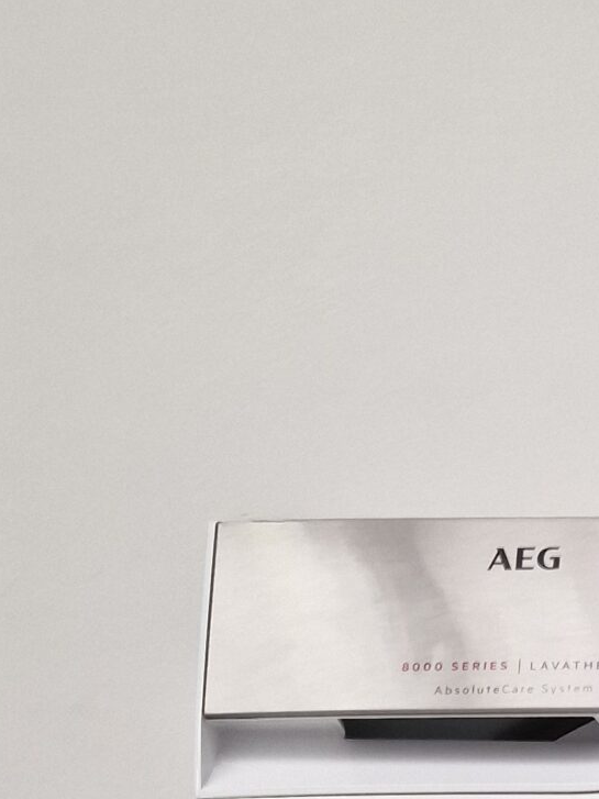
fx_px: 1869
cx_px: 830
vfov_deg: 20.2
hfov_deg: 16.9
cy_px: 1256
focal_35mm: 81
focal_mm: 6.4
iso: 100
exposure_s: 1/180
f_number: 1.8
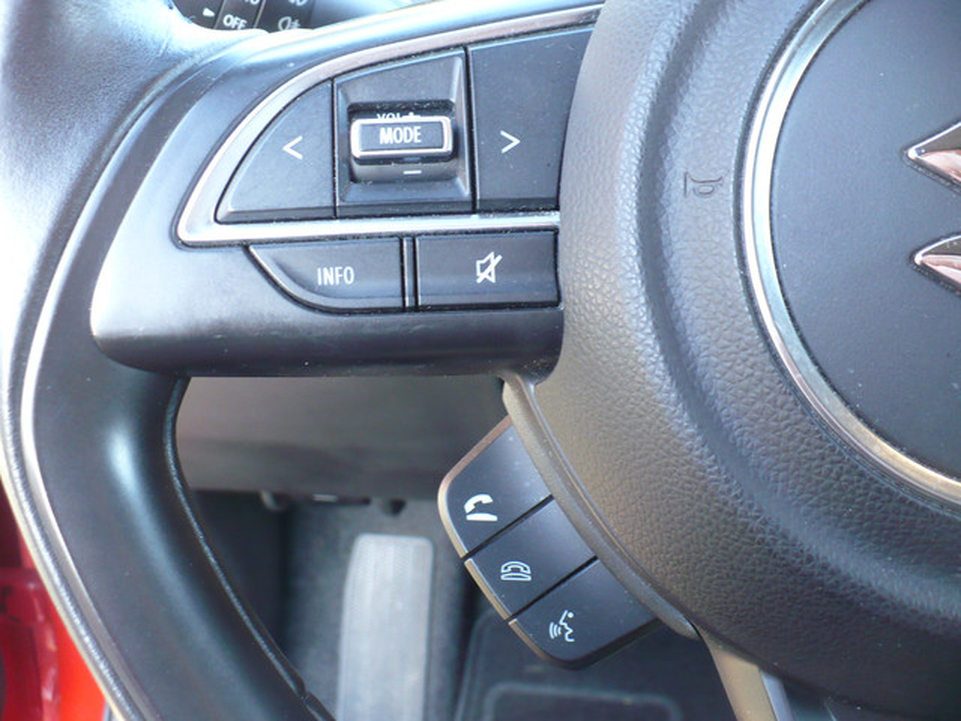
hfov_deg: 49.0
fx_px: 1055
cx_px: 480
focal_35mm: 38
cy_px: 360
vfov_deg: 37.7
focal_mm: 6.1
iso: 200
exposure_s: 1/13
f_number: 2.8
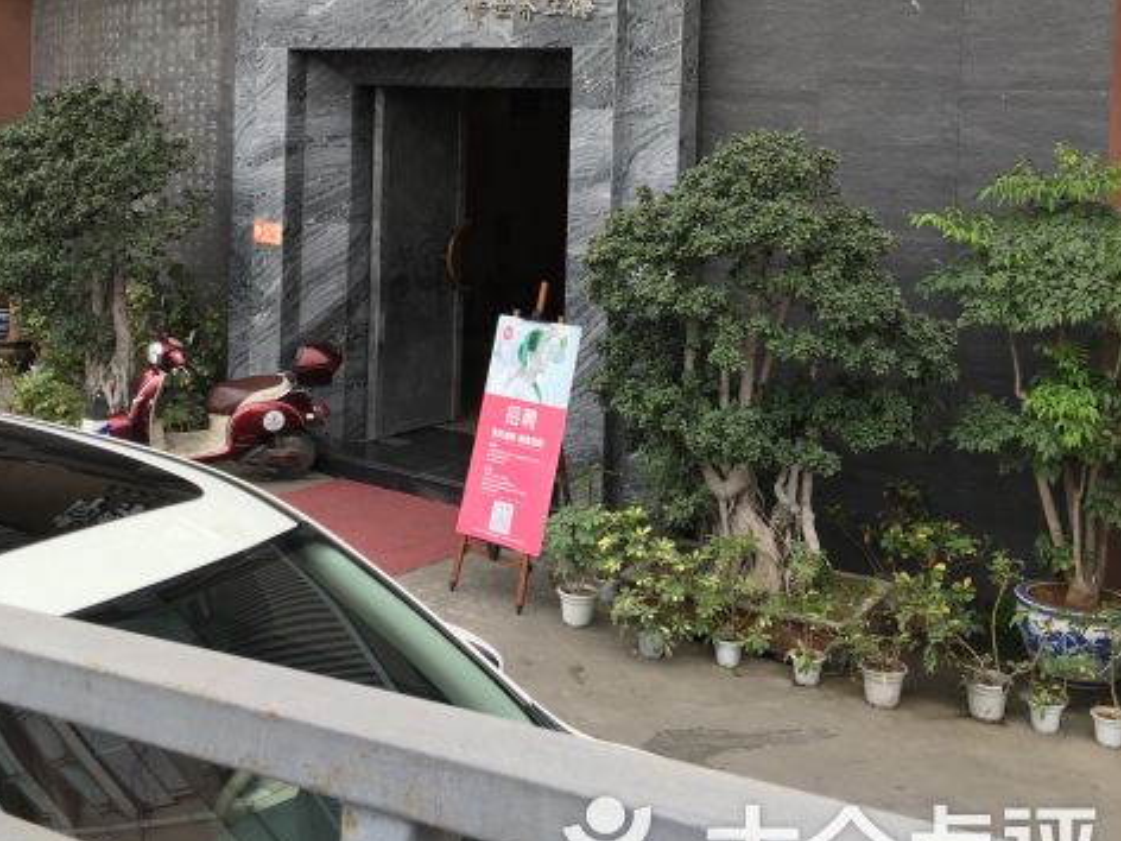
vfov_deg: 32.5
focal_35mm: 43
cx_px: 536
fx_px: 1393
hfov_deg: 43.8
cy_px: 145
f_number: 2.2
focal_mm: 4.15
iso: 25
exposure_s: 1/50
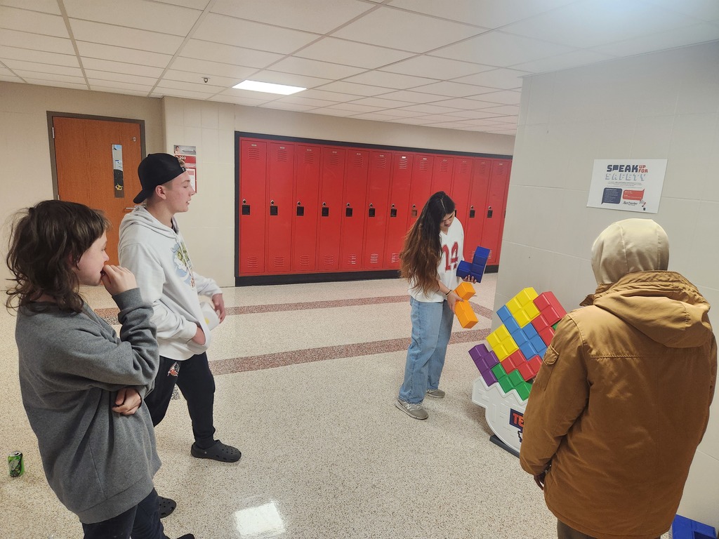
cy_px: 270
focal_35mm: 23
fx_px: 478
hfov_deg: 73.9
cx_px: 360
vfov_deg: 58.9
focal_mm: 5.4
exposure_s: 1/120
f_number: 1.8
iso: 320
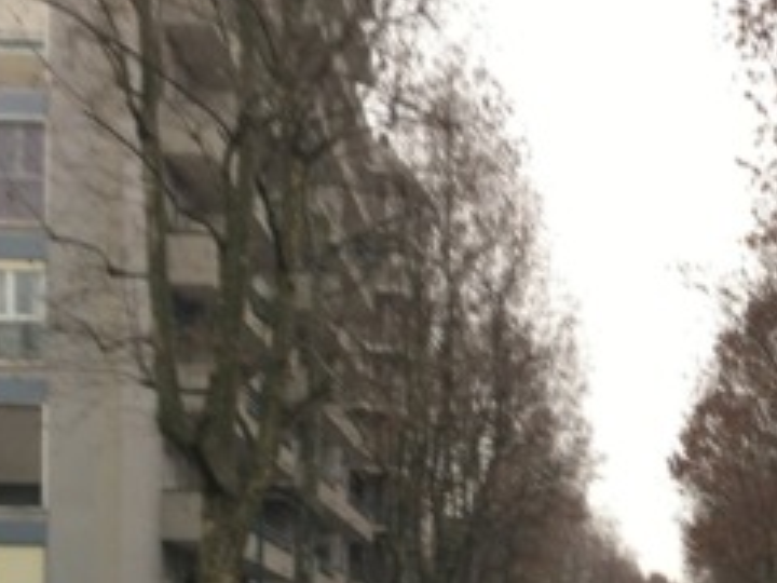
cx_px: 822
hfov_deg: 22.7
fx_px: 1841
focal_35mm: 82
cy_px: 670
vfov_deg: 17.3
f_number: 2.2
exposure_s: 1/50
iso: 32
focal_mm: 4.15
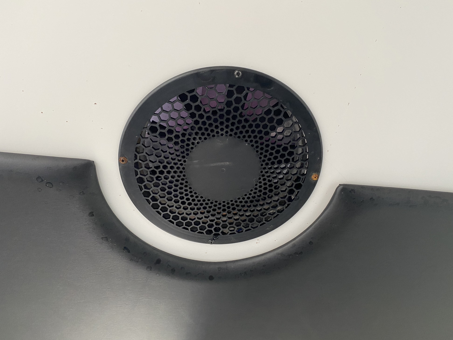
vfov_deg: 51.4
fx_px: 353
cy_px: 171
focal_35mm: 27
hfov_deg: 65.3
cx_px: 228
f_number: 1.8
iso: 125
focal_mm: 4.25
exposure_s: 1/70
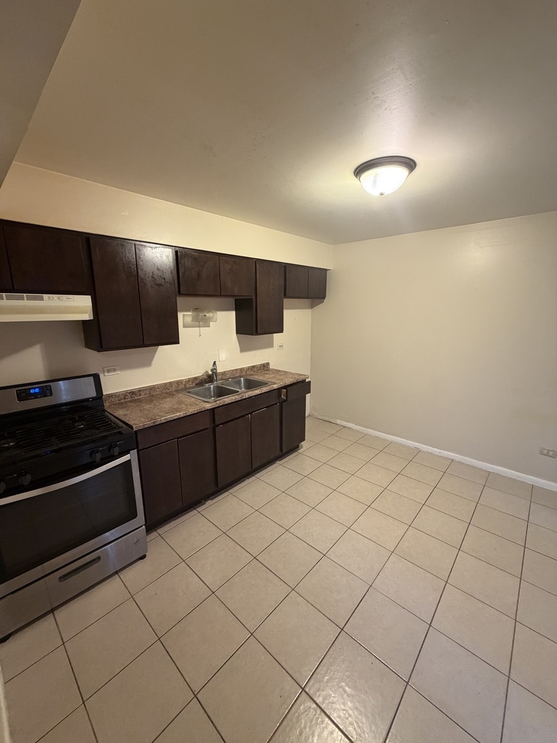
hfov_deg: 85.7
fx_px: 300
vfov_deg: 102.1
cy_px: 372
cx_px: 278
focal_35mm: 14
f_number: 2.2
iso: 320
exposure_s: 1/60
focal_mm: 2.22
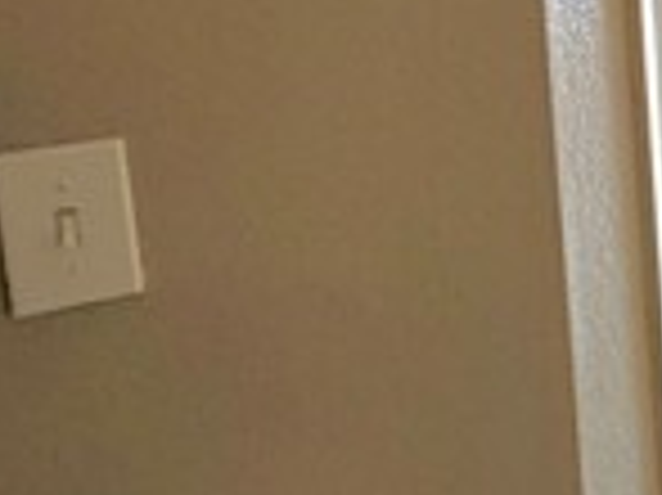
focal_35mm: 61
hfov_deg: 23.3
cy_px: -40
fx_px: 1166
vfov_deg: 22.7
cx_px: 1067
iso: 320
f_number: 2.2
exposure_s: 1/120
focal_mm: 2.22
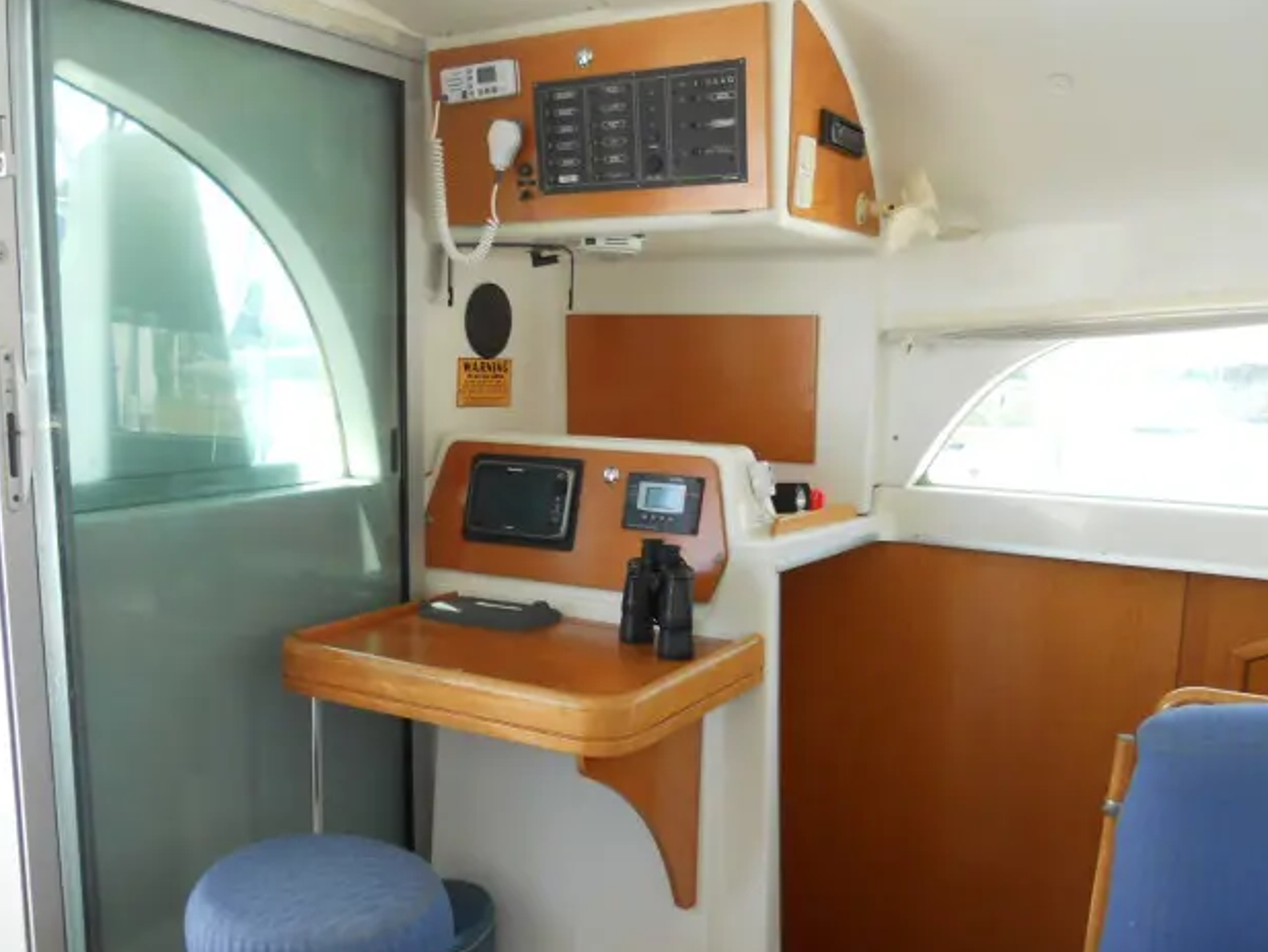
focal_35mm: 35
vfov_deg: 40.6
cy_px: 541
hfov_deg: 52.5
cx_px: 571
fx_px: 1282
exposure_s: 1/80
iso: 80
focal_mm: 4.9
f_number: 3.2
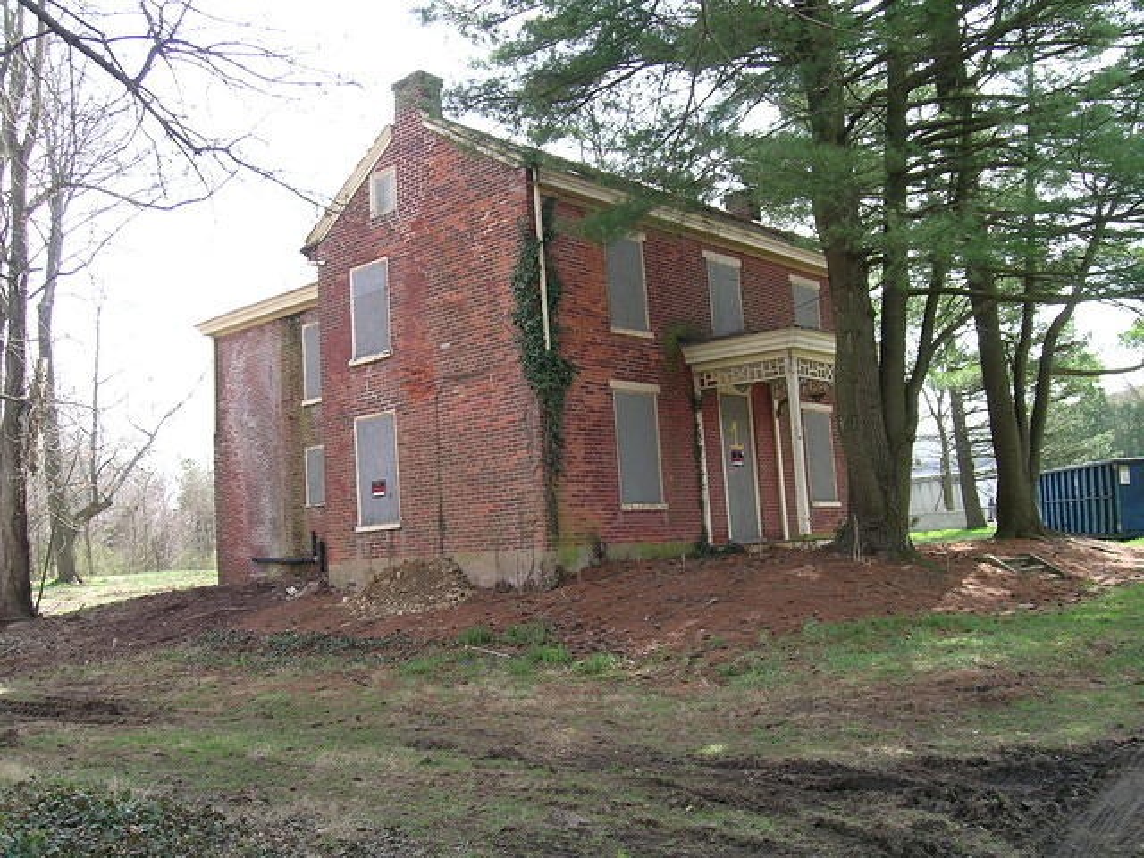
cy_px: 429
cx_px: 572
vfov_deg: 40.7
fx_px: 1157
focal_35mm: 35
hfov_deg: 52.6
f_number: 4.8
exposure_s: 1/95.6
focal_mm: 7.2
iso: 50
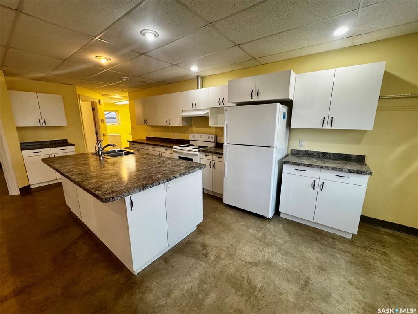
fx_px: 169
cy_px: 157
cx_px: 209
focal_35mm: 14
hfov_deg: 102.1
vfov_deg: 85.7
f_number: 2.2
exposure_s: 1/120
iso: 250
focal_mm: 2.22
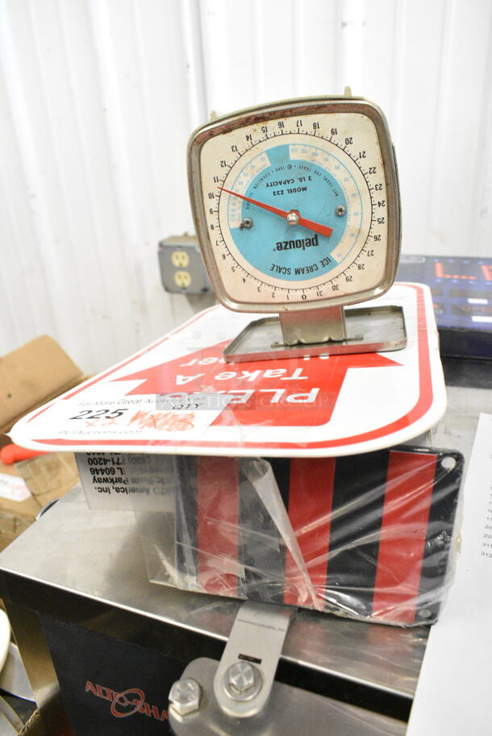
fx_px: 553
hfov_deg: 48.0
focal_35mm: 27
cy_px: 368
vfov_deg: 67.3
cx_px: 246
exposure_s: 1/200
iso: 6400
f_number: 7.1
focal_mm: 18
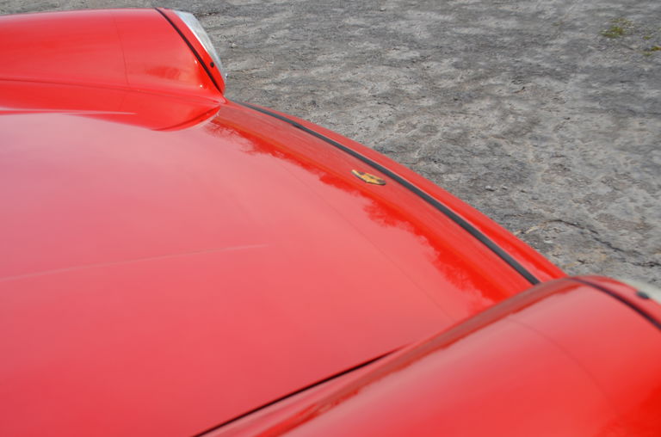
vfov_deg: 36.7
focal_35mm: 36
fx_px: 659
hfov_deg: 53.2
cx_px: 330
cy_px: 218
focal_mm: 24
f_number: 5.6
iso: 280
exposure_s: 1/125
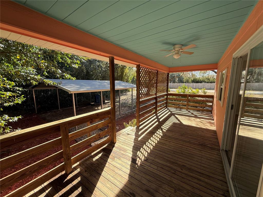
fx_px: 106
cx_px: 132
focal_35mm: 14
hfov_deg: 102.1
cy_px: 98
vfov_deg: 85.7
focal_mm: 2.22
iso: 50
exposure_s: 1/286
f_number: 2.2
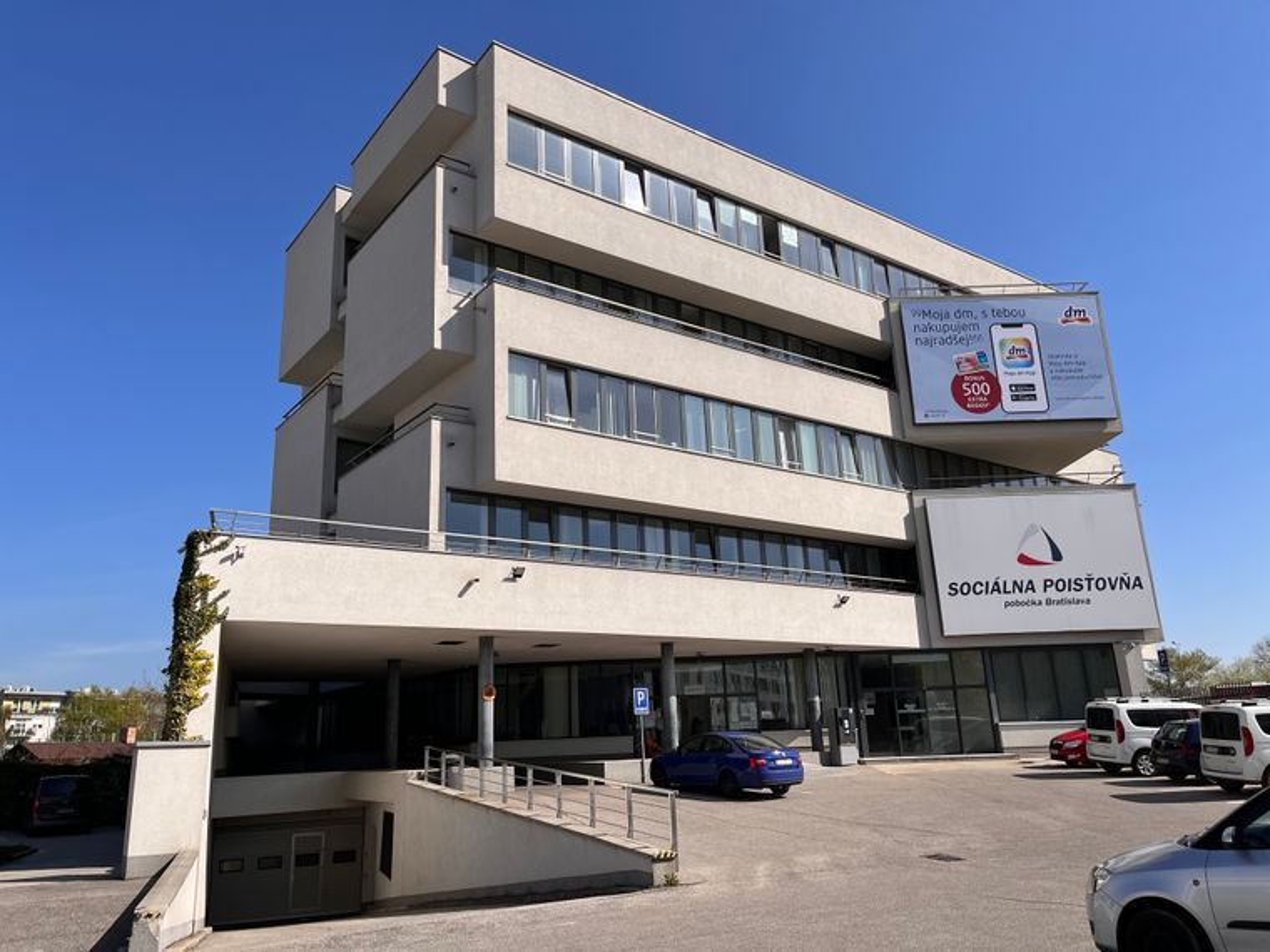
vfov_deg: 53.1
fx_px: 954
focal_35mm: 26
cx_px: 635
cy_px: 476
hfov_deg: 67.3
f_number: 1.6
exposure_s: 1/5319
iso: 50
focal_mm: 5.1
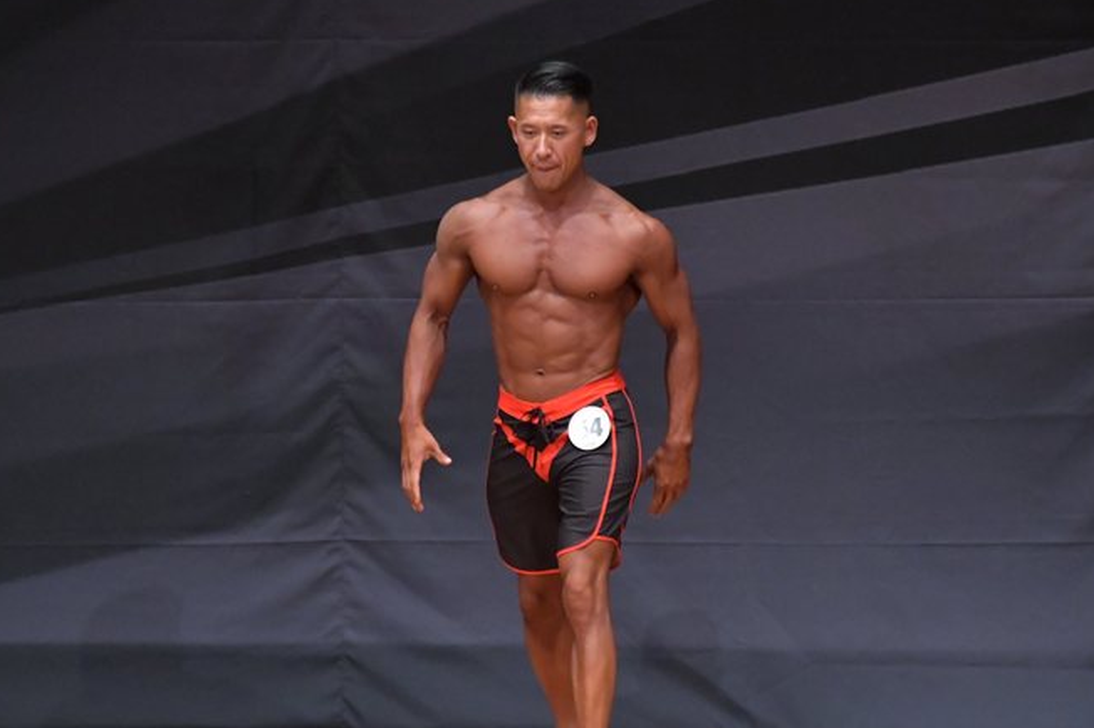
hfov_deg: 5.0
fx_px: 12453
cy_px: 409
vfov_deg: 3.3
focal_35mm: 410
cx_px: 498
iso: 6400
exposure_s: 1/400
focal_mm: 230
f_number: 5.6
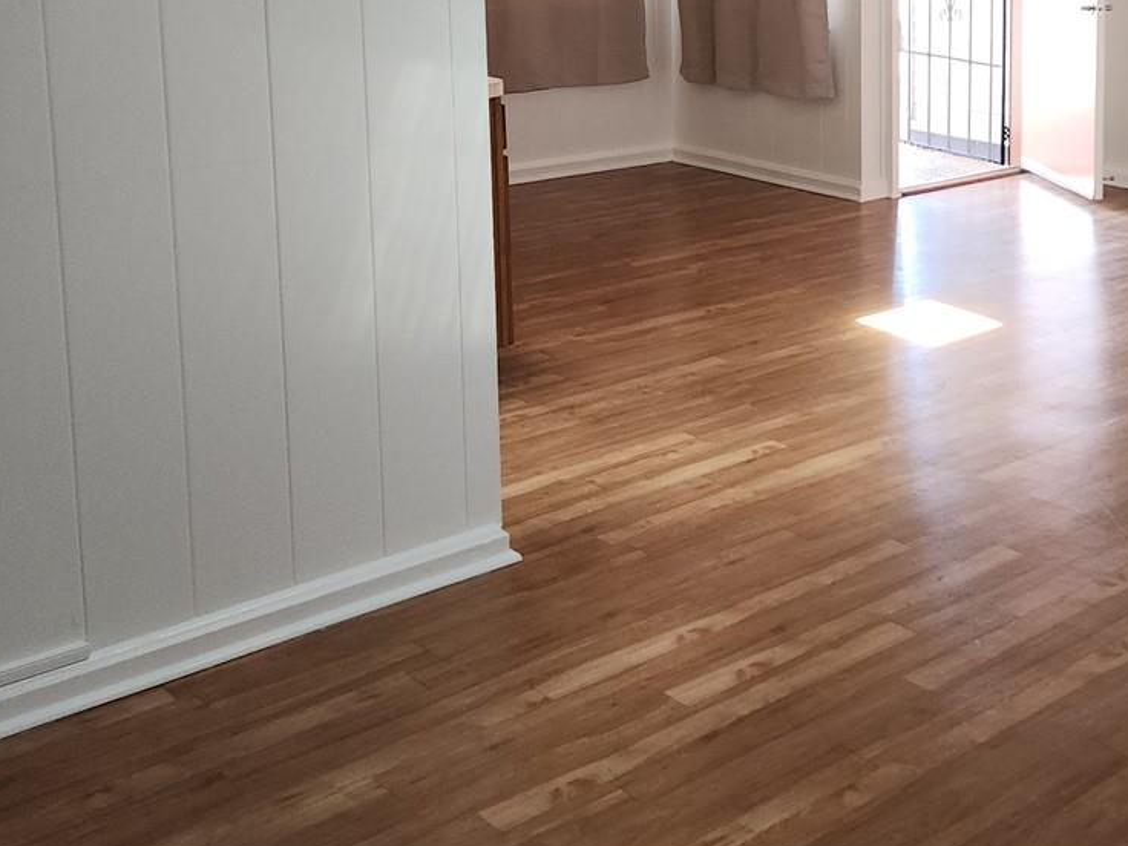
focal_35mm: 50
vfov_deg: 28.2
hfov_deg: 35.4
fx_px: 1629
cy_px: 120
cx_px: 1064
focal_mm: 5.4
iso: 80
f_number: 1.8
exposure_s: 1/60
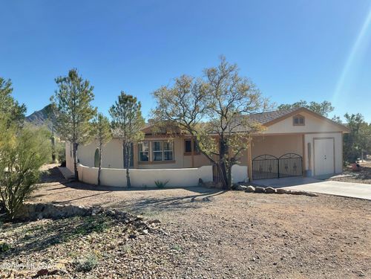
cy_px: 140
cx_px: 186
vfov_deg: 48.2
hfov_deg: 61.7
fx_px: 311
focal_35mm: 29
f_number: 1.8
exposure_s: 1/2058
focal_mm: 3
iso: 16
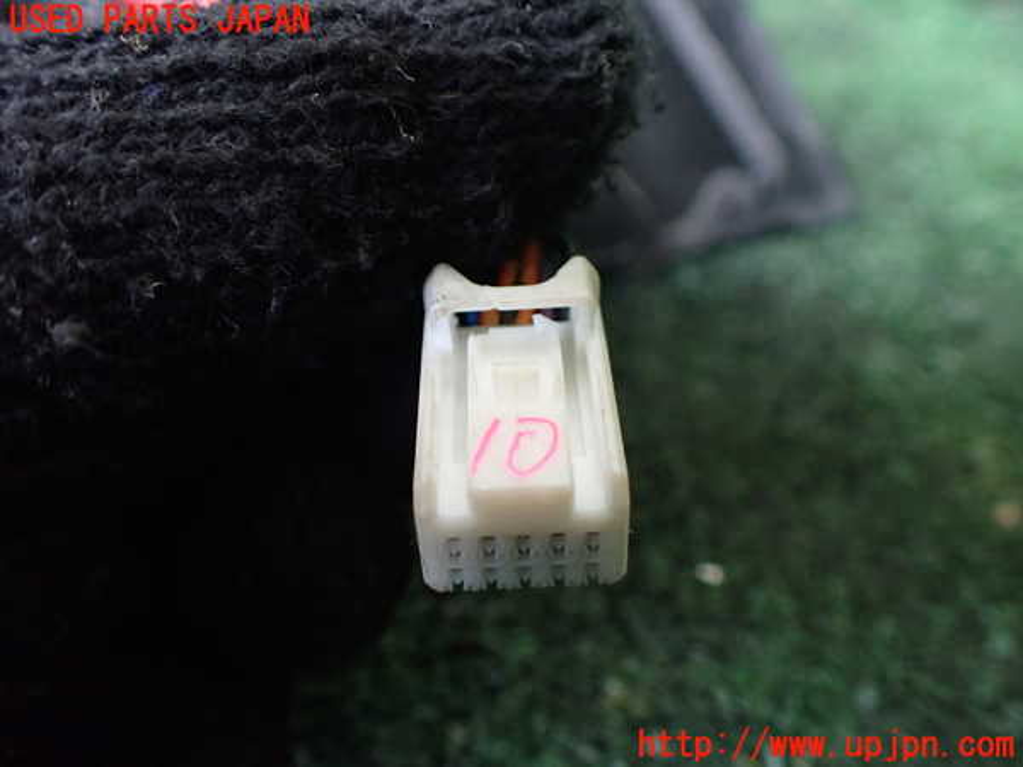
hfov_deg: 60.0
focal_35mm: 30
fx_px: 887
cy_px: 384
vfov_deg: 46.8
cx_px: 512
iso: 800
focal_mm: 5.4
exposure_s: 1/60
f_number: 2.3
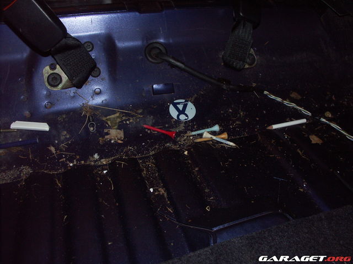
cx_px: 176
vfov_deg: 49.7
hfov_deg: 63.4
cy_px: 132
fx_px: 286
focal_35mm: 28
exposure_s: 1/50
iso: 200
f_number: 5
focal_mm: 7.21
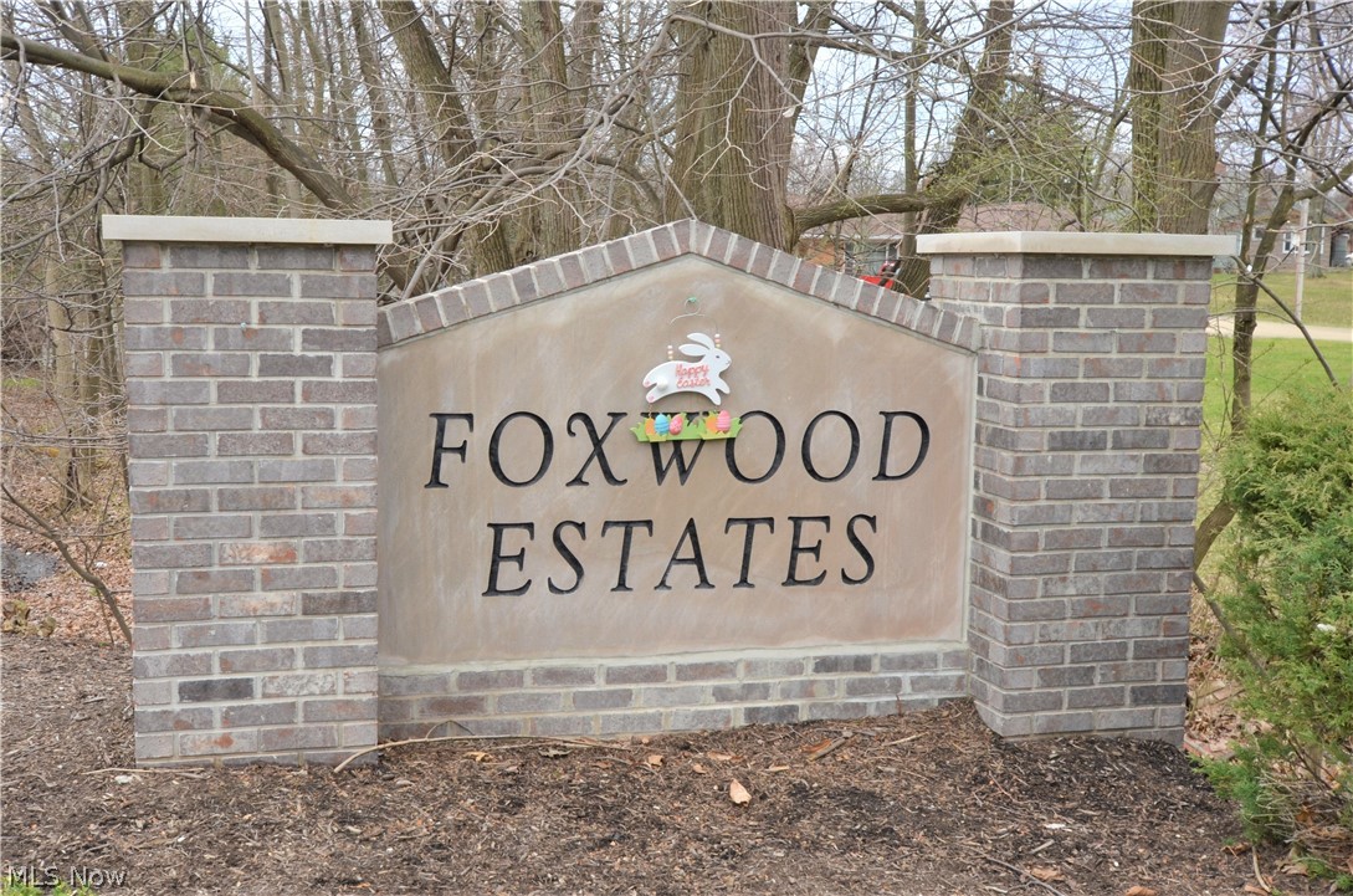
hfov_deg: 53.2
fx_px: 1350
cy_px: 448
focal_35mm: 36
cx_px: 676
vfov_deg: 36.7
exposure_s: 1/200
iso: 200
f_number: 7.1
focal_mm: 24
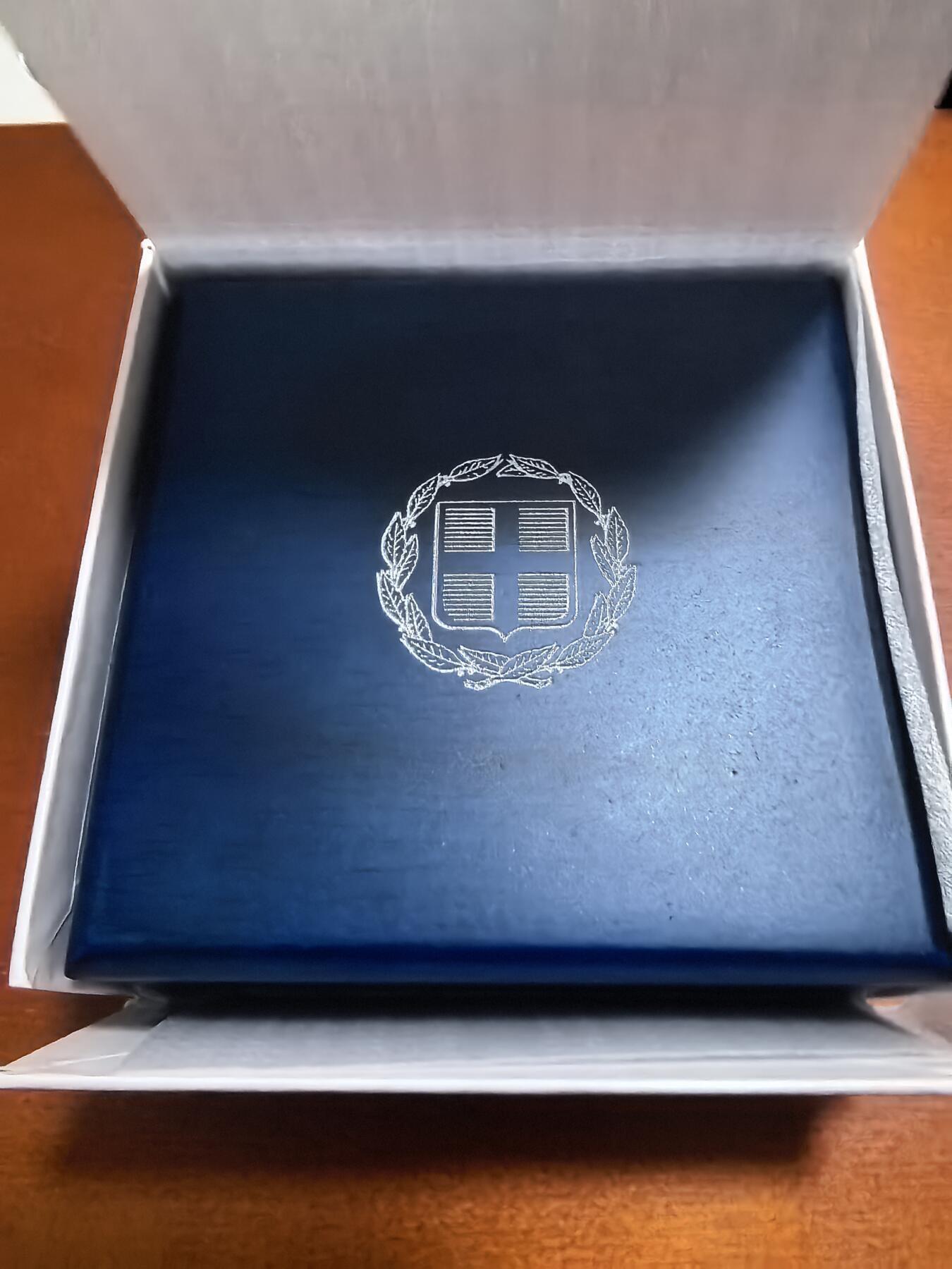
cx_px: 476
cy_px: 634
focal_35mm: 24
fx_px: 880
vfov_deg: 71.6
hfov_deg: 56.8
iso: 800
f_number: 2.2
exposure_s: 1/20
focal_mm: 1.68
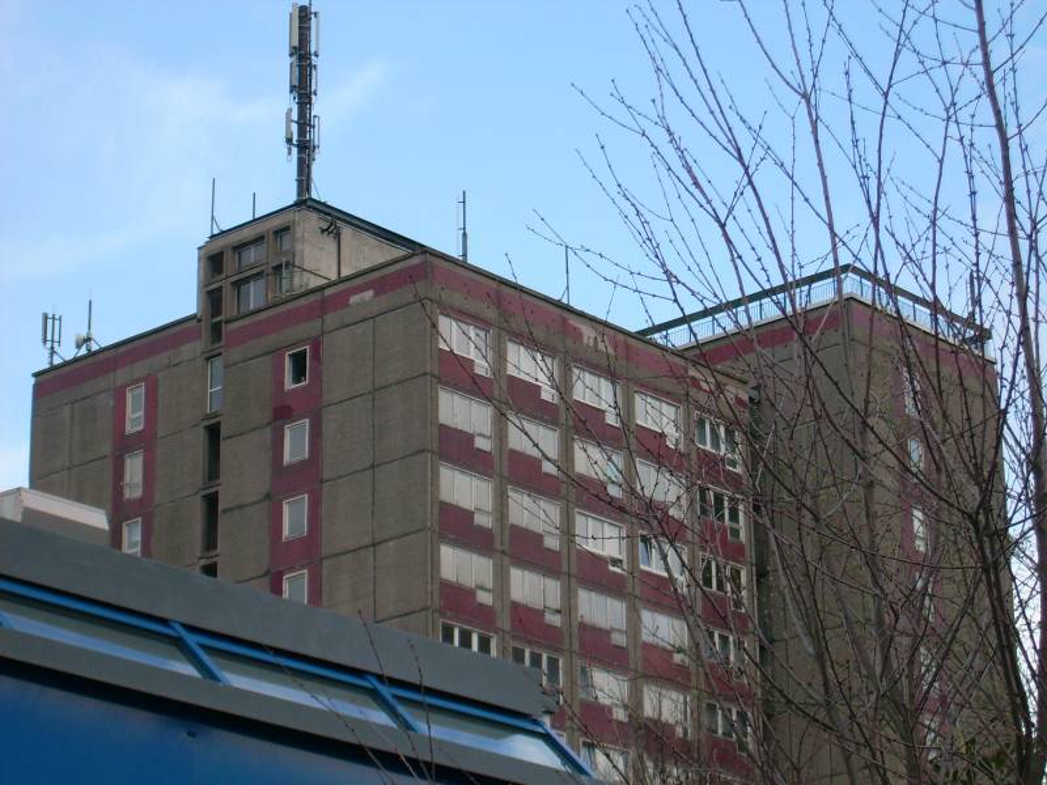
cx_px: 524
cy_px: 392
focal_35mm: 103
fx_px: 3115
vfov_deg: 14.4
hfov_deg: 19.1
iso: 50
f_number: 4.9
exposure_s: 1/162
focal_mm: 17.14
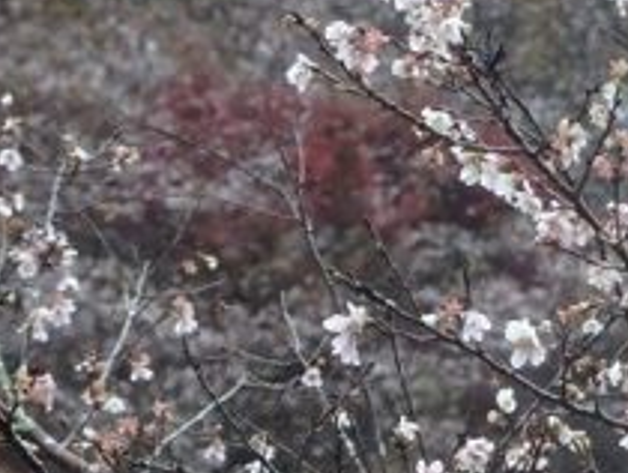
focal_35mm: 521
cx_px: 685
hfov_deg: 3.8
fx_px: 9463
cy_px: 373
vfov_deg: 2.9
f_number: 6.3
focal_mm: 37.35
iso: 800
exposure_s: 1/40
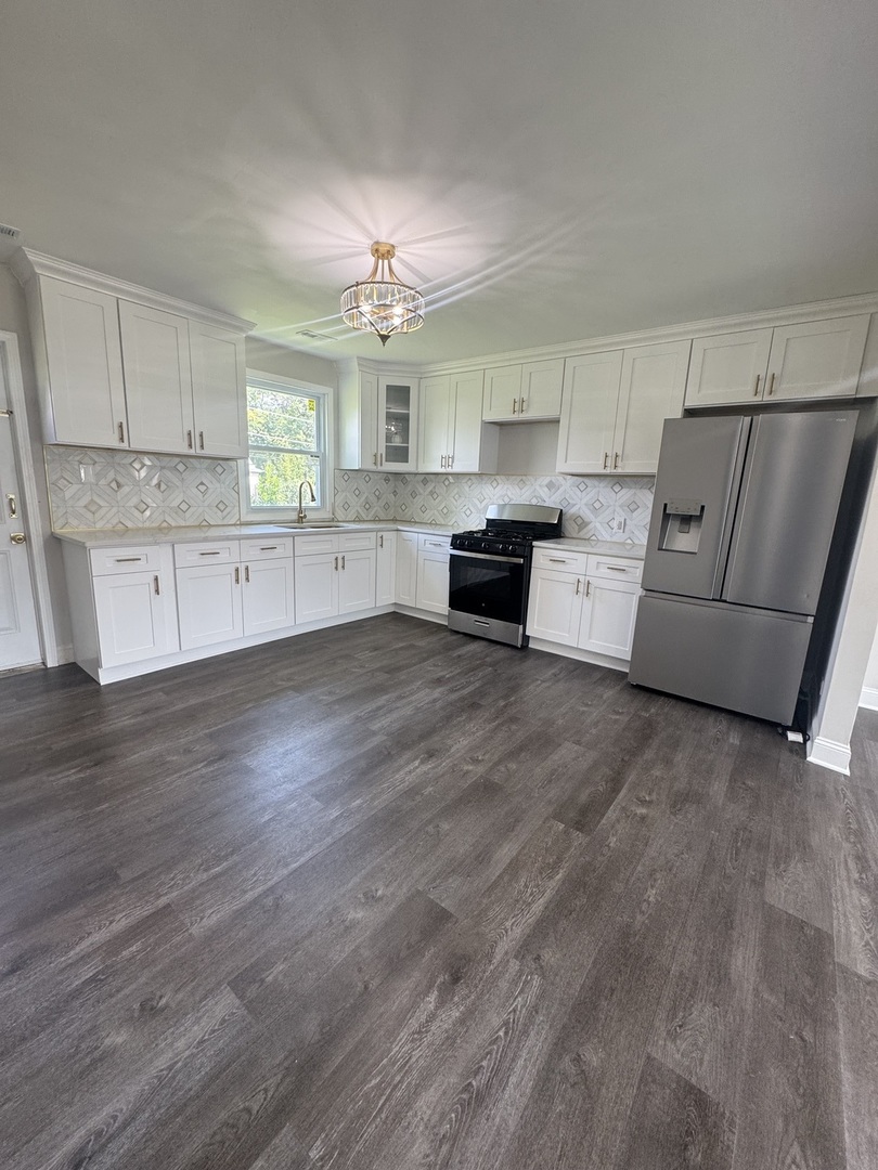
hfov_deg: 85.7
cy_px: 585
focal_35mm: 14
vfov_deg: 102.1
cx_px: 439
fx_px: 473
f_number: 2.2
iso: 160
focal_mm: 2.22
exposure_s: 1/120
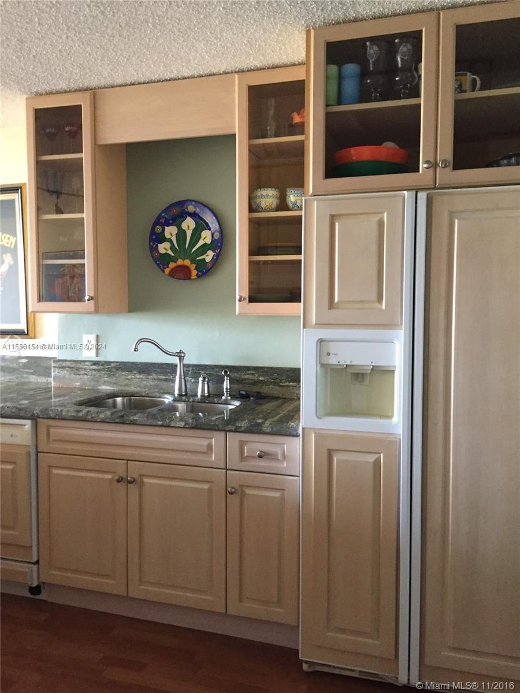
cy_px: 346
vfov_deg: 61.7
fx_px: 581
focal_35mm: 29
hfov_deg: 48.2
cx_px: 260
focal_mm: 4.15
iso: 250
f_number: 2.2
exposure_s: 1/17
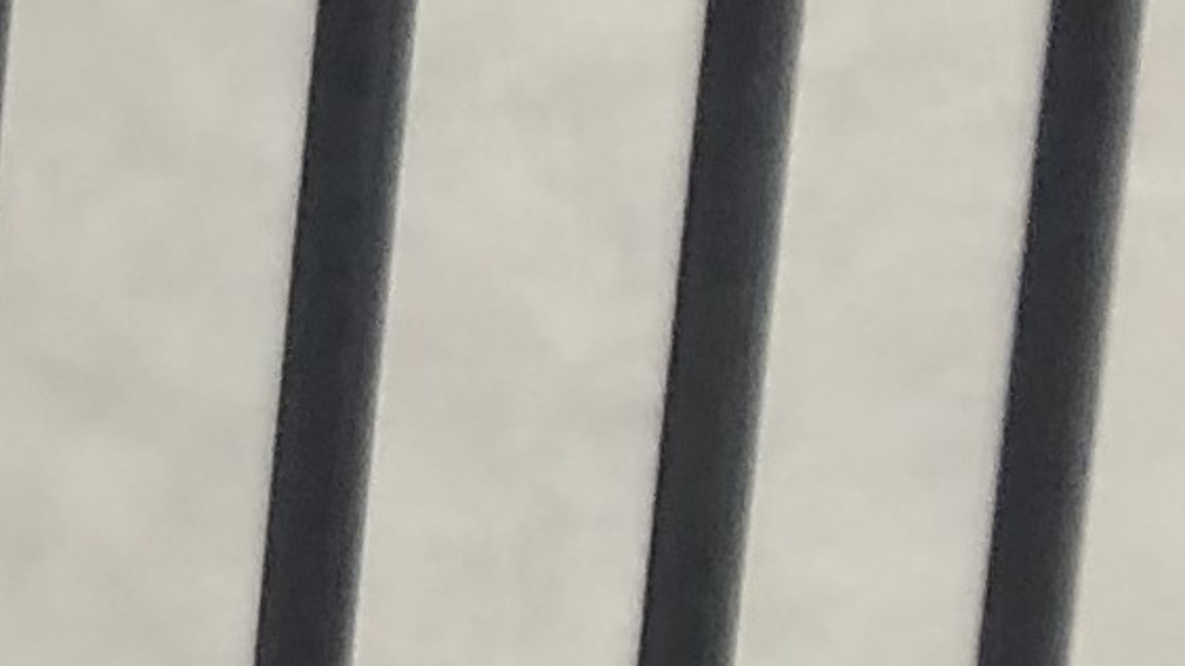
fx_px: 6849
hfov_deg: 7.9
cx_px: -2872
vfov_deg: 5.5
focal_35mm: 218
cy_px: 1158
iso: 20
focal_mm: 3.99
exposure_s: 1/40
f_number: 1.8
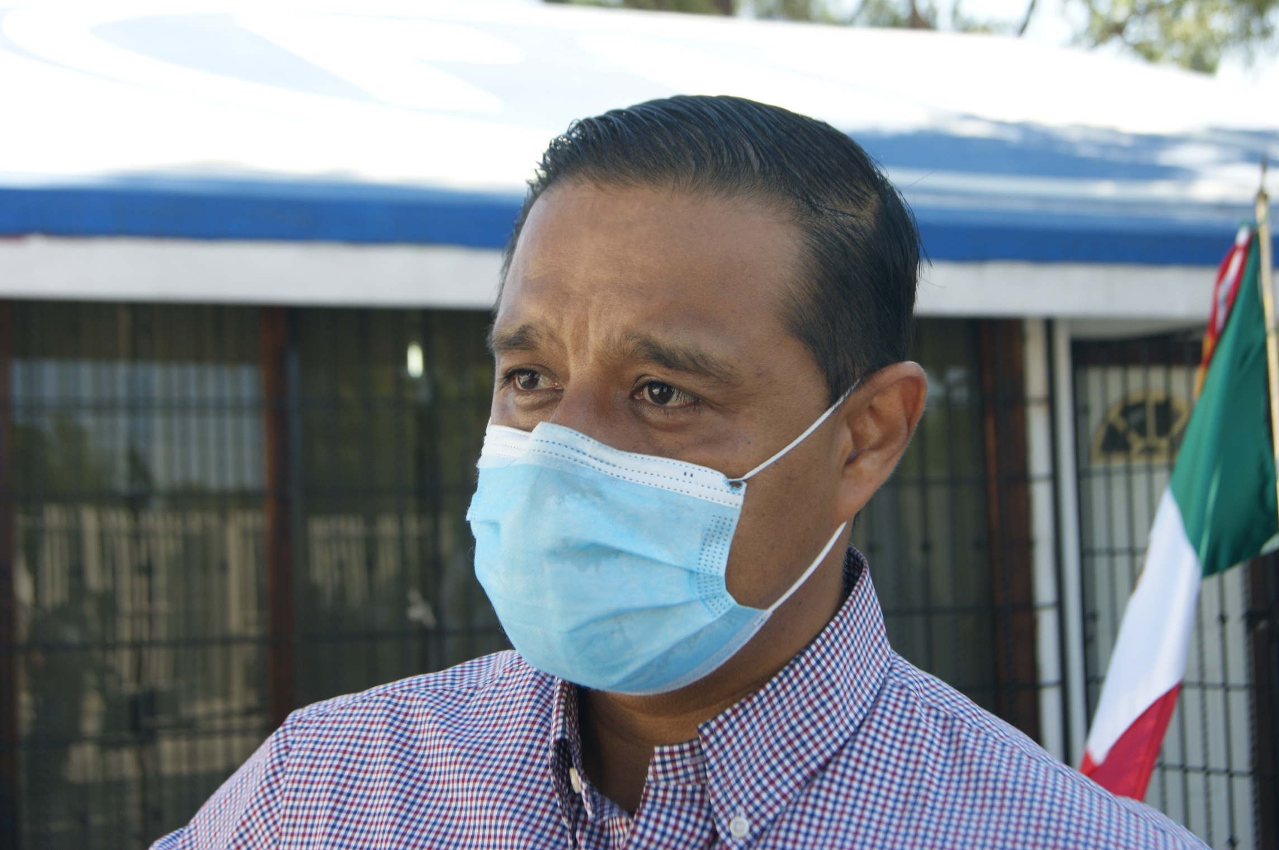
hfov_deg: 37.9
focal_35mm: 52
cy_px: 425
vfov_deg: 25.7
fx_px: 1863
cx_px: 640
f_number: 6.3
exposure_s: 1/125
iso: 100
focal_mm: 35
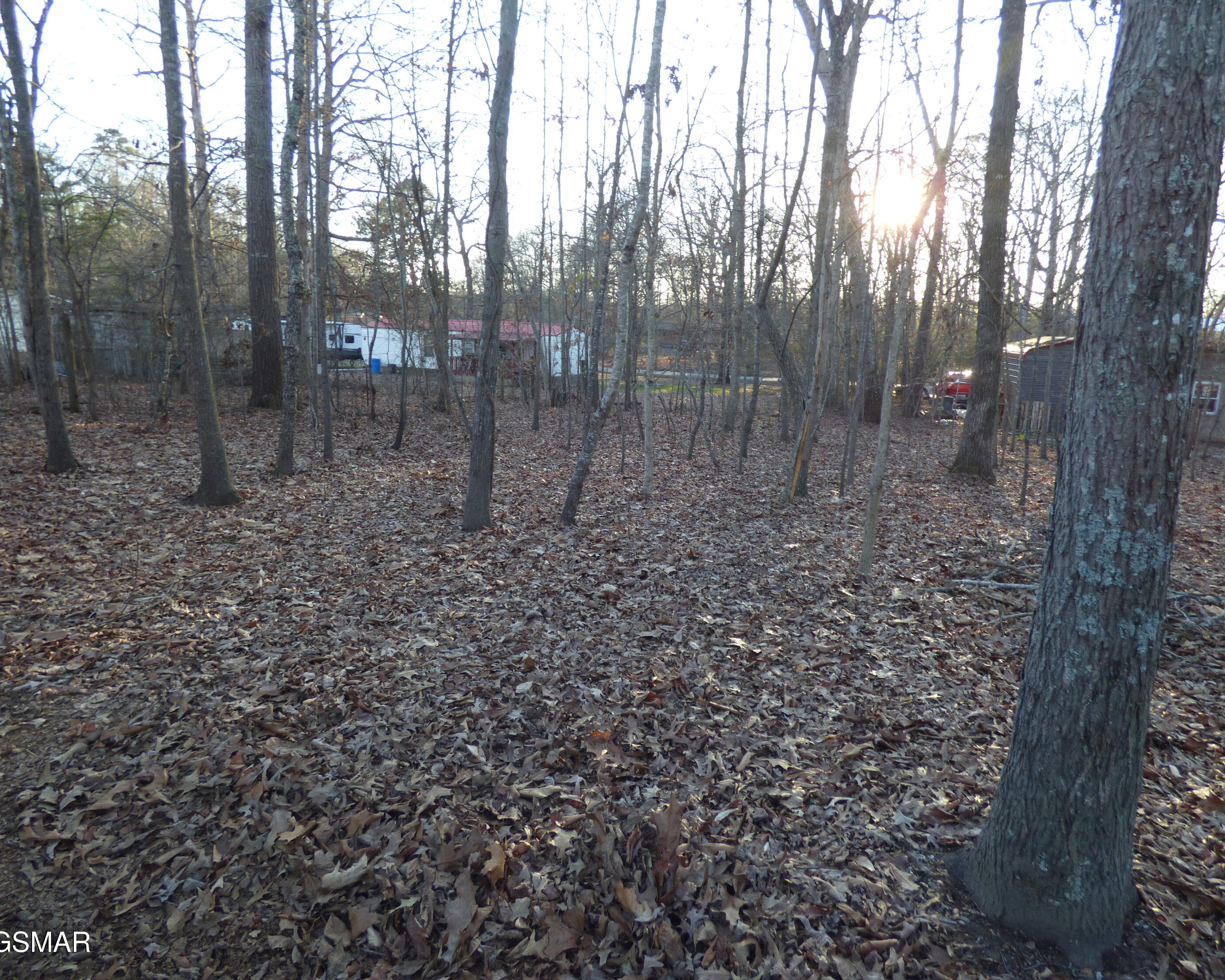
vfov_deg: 65.5
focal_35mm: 21
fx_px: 761
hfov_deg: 77.6
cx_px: 647
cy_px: 493
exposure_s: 1/100
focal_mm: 3.58
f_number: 2.8
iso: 100
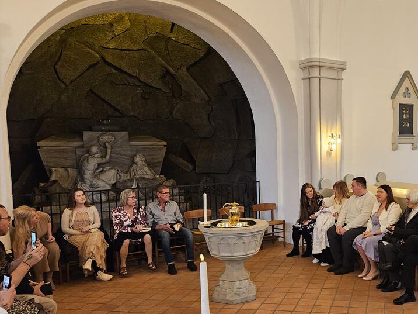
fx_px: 447
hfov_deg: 47.8
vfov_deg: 38.5
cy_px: 188
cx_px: 326
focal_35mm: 37
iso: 640
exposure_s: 1/100
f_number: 1.8
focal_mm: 5.4
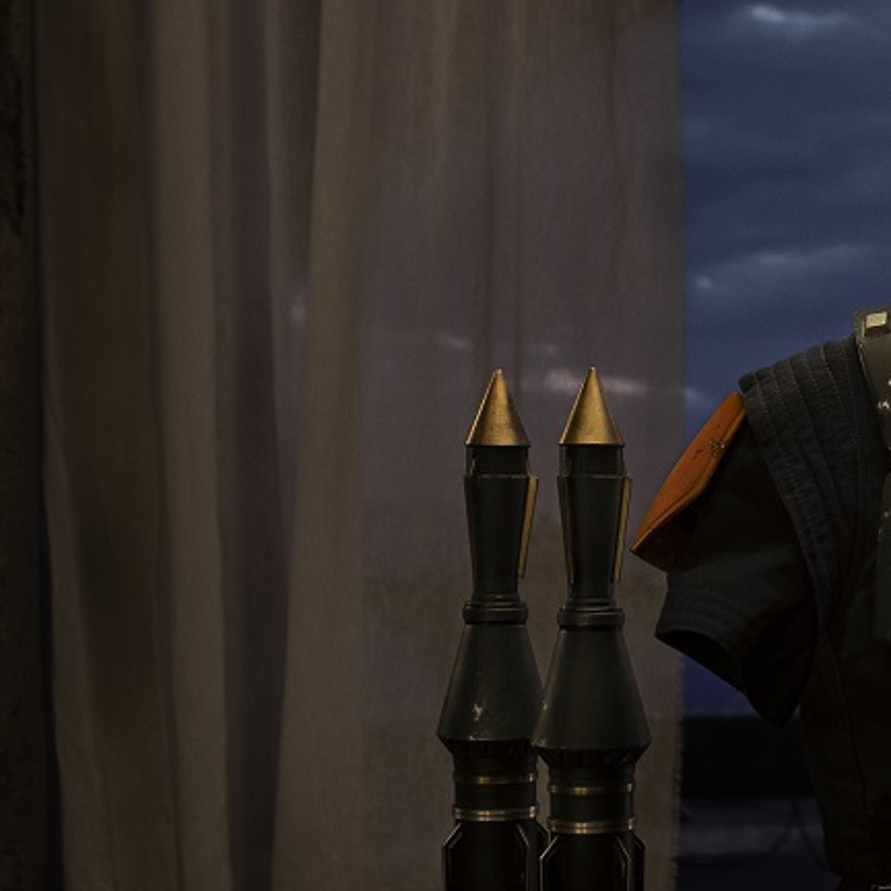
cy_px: 474
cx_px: 1104
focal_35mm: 82
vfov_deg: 21.1
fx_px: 2388
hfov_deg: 19.7
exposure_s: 1/30
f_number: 2.8
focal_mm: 23
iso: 800
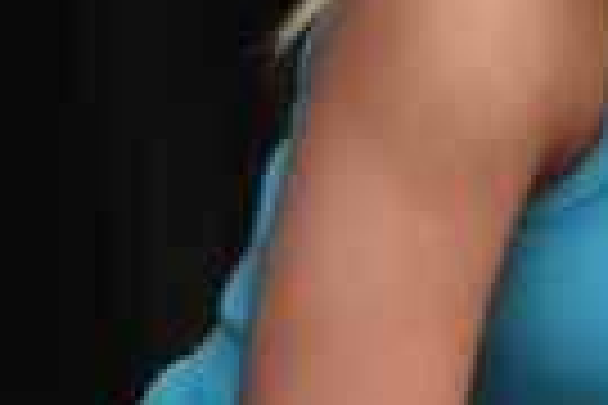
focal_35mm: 397
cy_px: 250
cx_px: 1103
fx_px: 6704
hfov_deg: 5.1
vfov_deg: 3.5
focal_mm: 70
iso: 400
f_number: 3.2
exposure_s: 1/1600
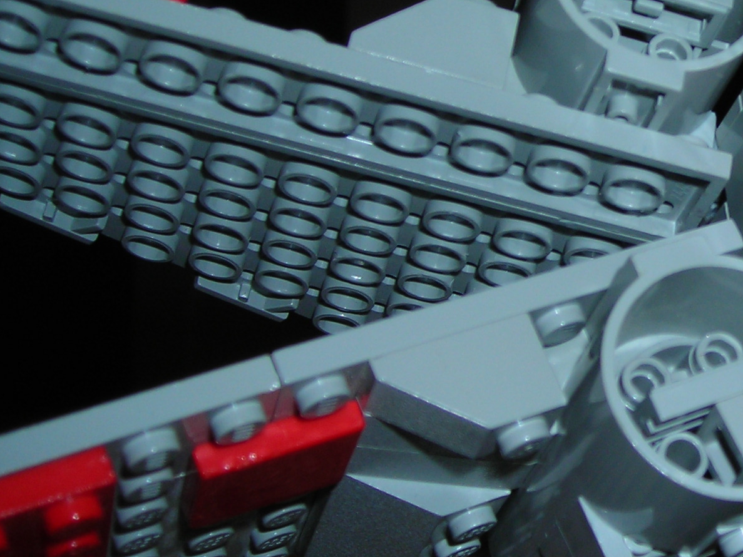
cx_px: 774
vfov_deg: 17.7
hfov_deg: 22.5
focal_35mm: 83
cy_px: 156
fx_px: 1781
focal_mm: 6.3
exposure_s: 1/60.1
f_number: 3.2
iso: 50
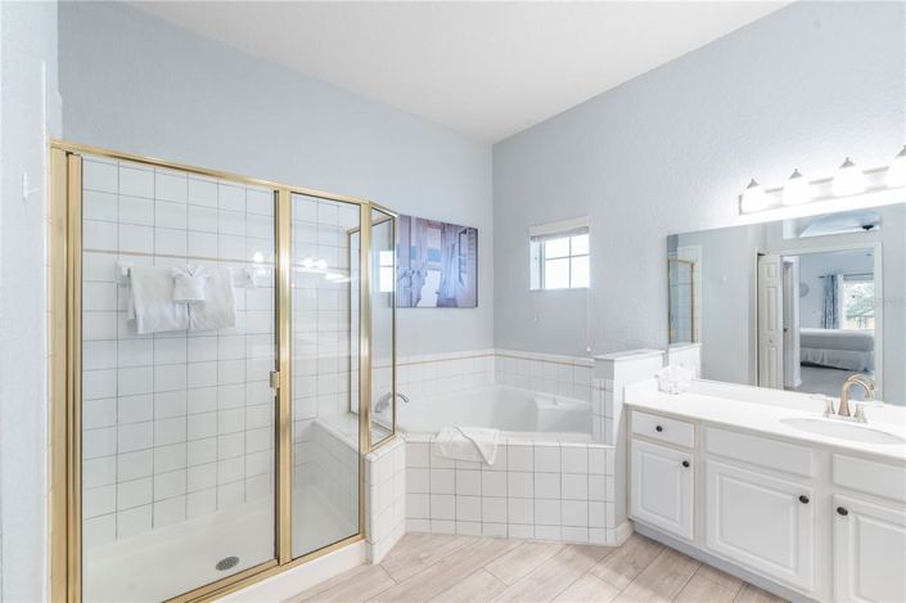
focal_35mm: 14
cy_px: 302
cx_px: 453
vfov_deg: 81.1
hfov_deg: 104.3
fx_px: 352
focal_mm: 14
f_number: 10
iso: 50
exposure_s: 5
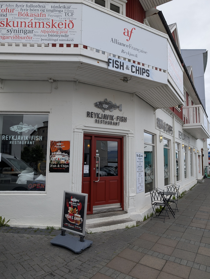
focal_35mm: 24
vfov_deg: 71.5
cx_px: 105
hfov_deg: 56.9
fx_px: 194
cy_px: 140
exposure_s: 1/849
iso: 22
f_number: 1.68
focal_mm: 6.9
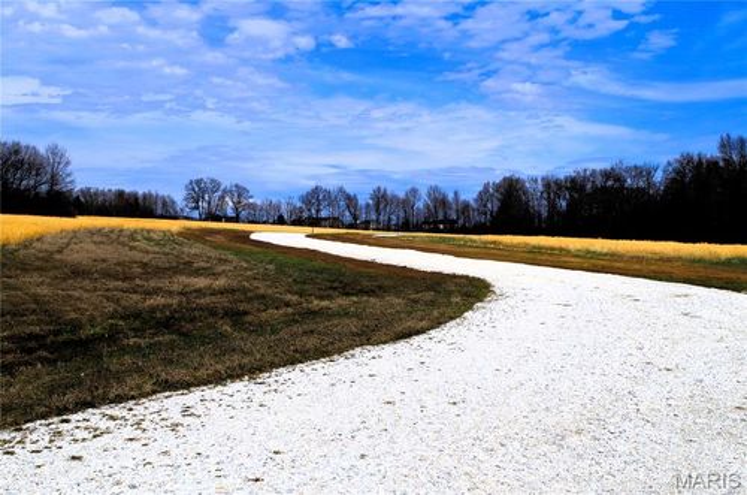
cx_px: 374
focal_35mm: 36
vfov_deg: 36.7
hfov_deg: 53.2
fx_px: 745
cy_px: 248
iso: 200
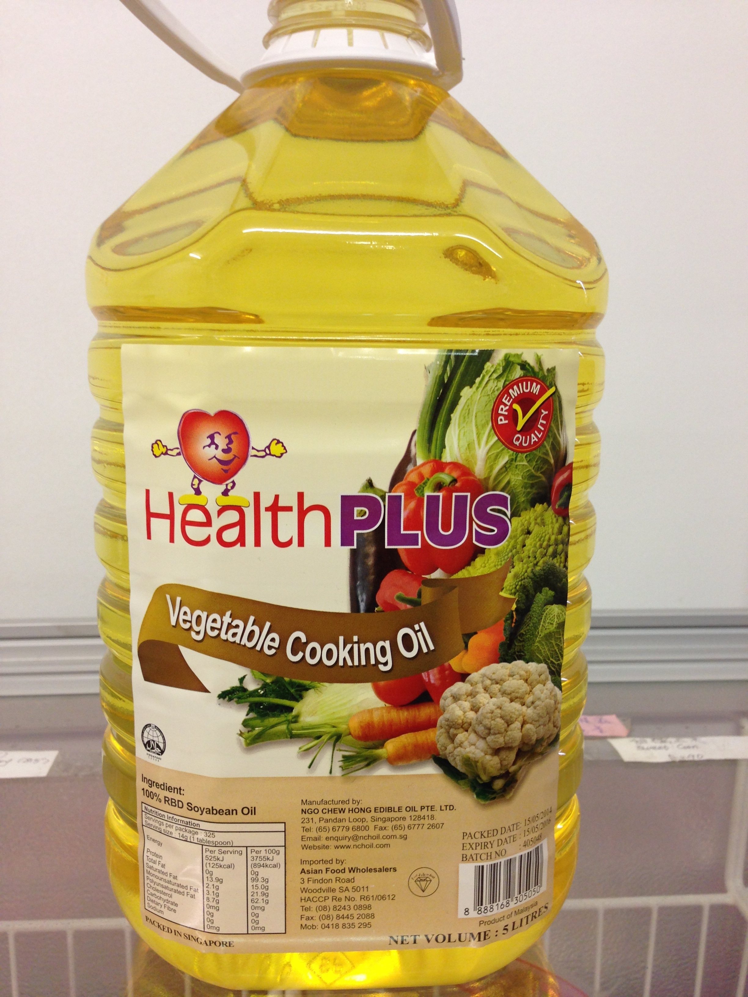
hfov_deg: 42.9
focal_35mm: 33
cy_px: 498
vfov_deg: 55.4
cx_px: 374
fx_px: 951
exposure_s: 1/20
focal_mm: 4.12
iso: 80
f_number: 2.4
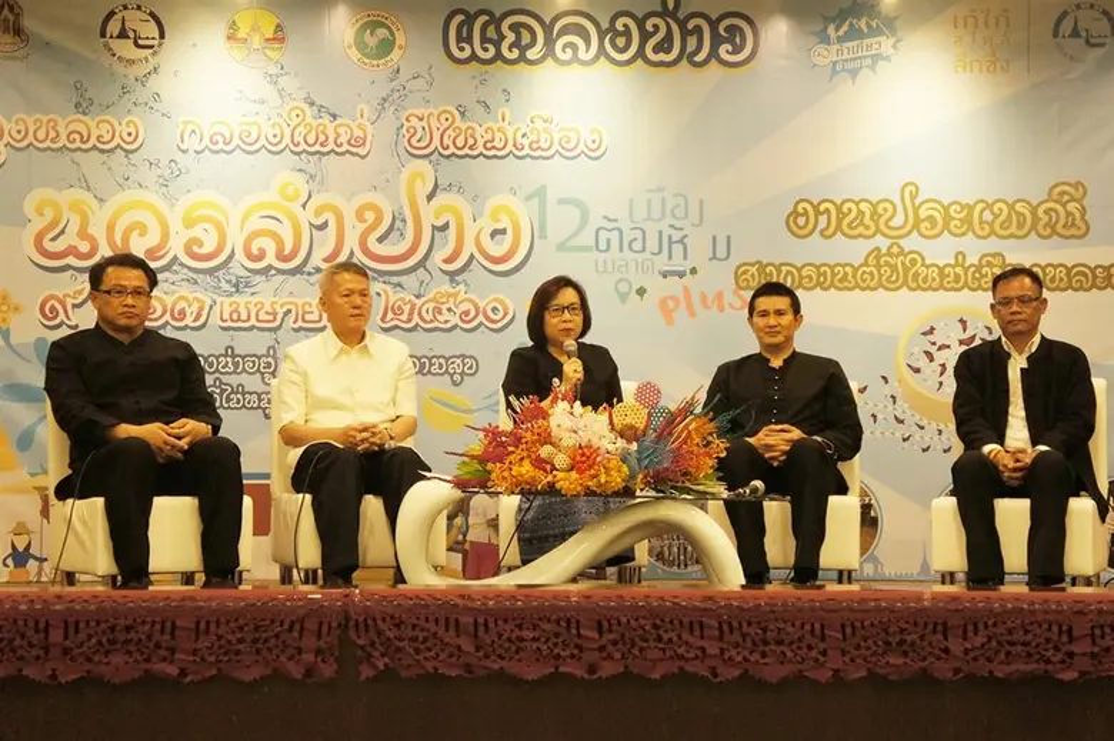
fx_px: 1995
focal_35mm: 64
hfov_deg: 31.2
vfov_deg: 21.1
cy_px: 370
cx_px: 557
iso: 4000
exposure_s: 1/250
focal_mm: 43
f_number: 5
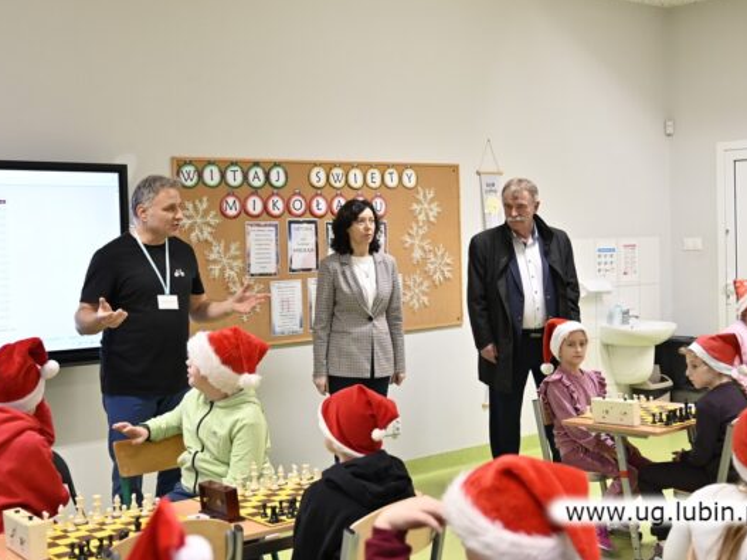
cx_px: 386
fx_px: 992
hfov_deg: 41.2
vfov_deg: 31.5
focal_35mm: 46
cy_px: 278
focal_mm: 28
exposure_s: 1/125
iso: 720
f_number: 2.8
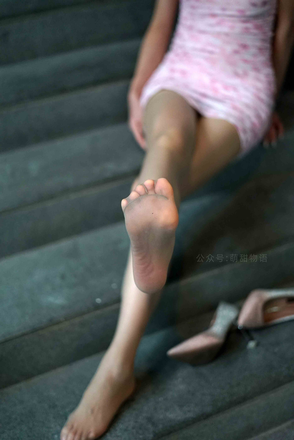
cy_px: 220
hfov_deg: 27.0
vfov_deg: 39.6
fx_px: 612
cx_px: 147
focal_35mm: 50
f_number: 1.8
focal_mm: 50
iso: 3200
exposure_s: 1/1000
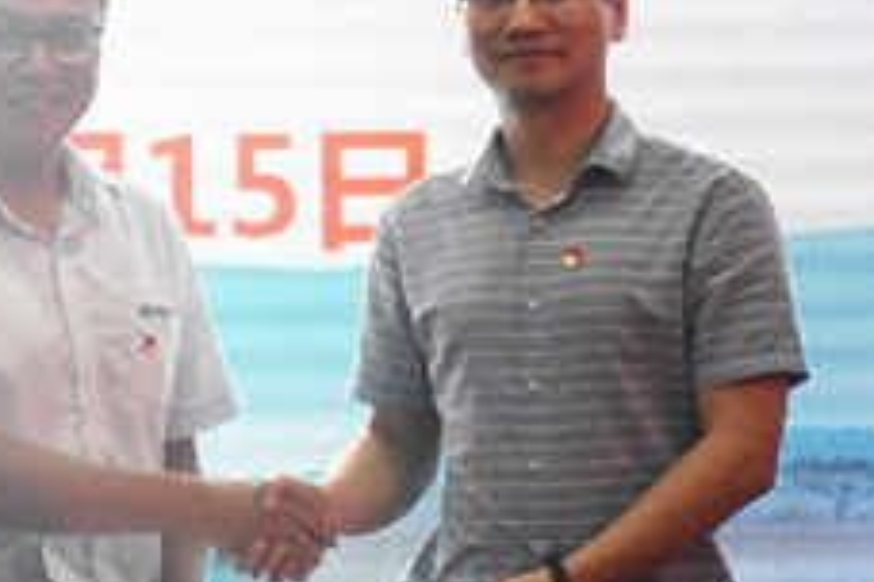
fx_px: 10074
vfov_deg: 3.3
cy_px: 264
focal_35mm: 415
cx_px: 257
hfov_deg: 5.0
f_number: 5.6
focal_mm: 140
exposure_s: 1/250
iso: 5000
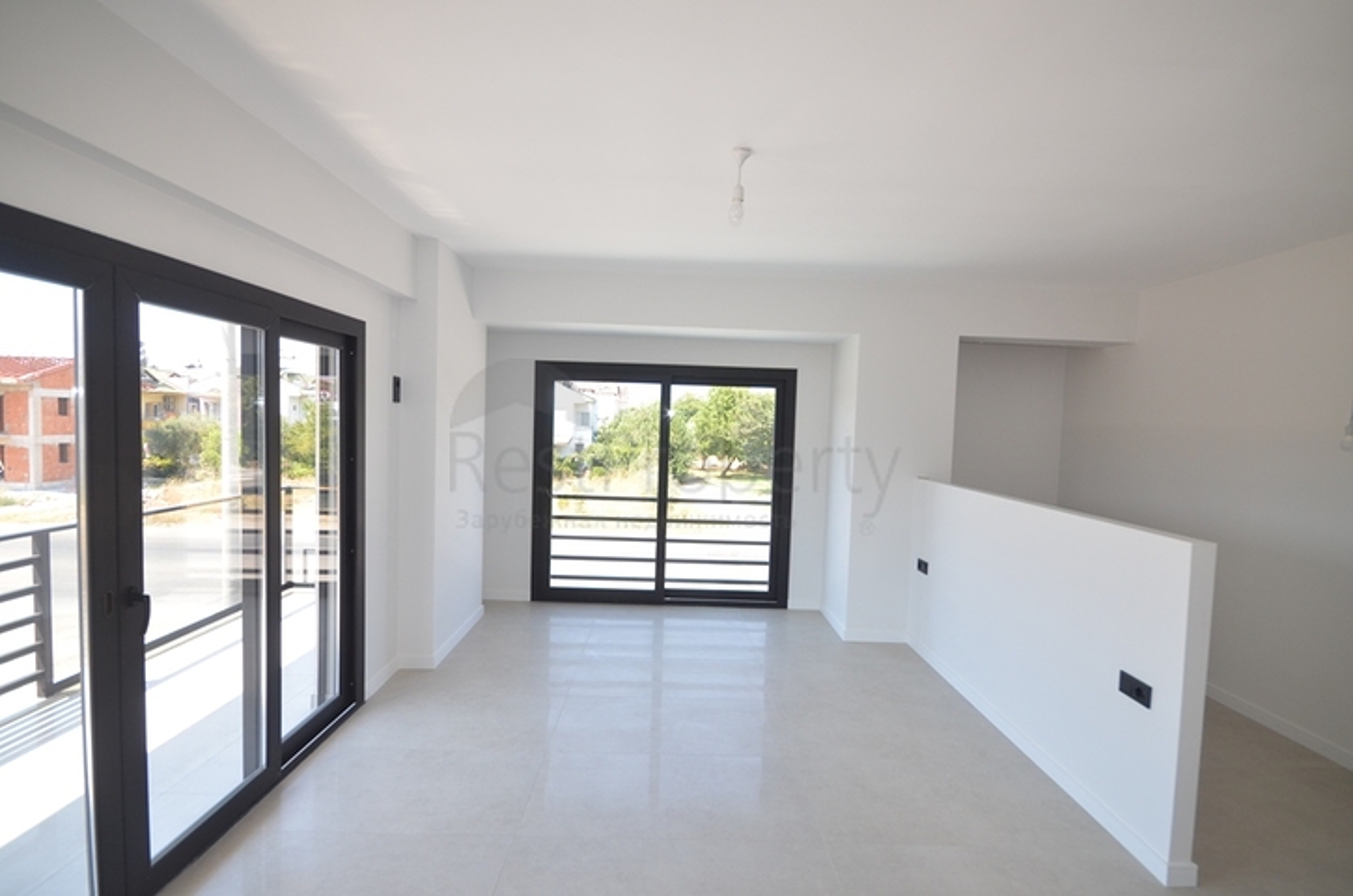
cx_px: 676
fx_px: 619
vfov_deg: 71.8
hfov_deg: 95.1
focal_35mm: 16
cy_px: 448
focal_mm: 11
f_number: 7.1
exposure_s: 1/200
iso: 400
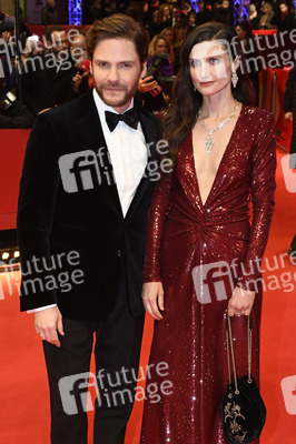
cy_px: 222
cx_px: 148
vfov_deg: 46.4
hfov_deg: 31.8
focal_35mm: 42
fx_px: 519
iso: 1250
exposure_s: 1/125
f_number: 5.6
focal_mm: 28
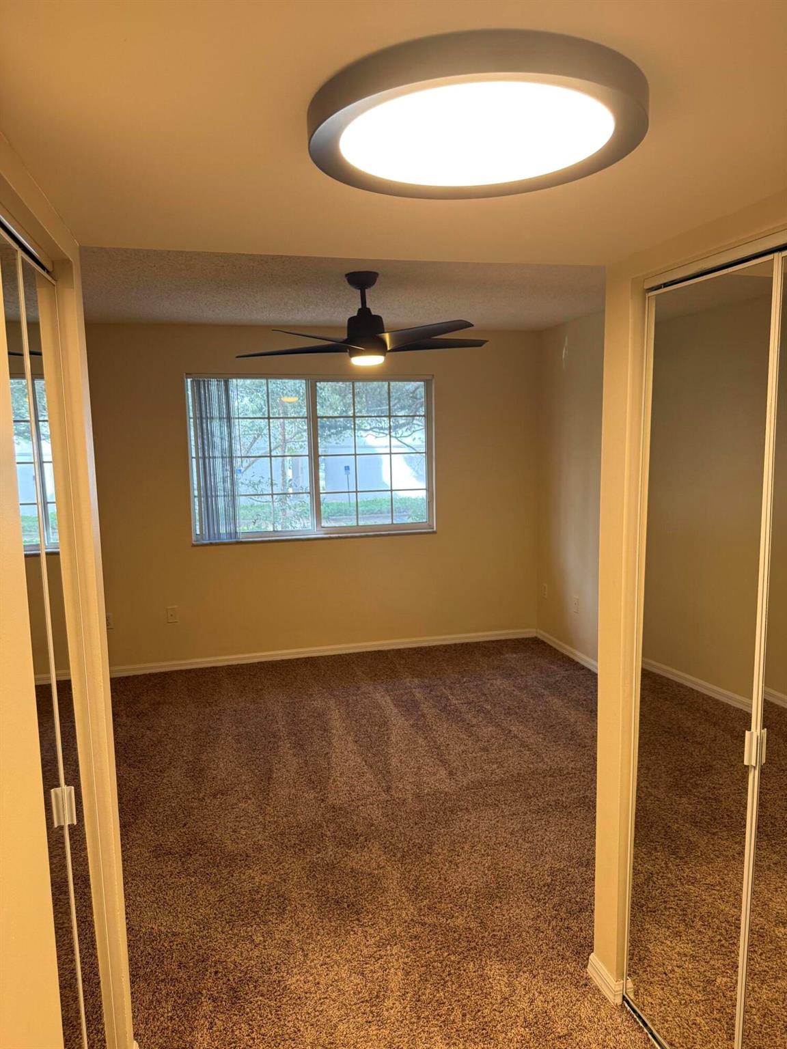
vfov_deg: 71.6
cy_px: 524
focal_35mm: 24
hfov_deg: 56.8
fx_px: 728
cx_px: 394
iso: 320
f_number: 1.78
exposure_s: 1/60
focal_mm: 6.76
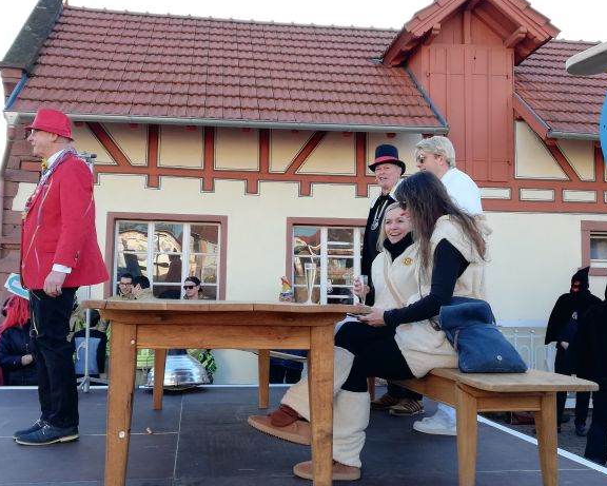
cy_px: 243
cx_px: 290
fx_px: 683
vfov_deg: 39.2
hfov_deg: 47.9
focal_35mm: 38
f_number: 2.2
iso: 50
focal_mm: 3.81
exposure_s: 1/191
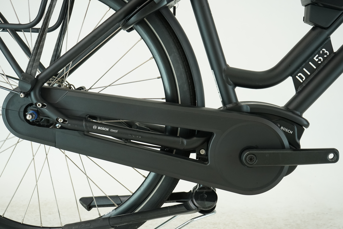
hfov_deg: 44.5
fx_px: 419
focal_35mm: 44
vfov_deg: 30.5
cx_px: 172
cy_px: 114
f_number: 5.6
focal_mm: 44
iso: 1600
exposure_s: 1/200
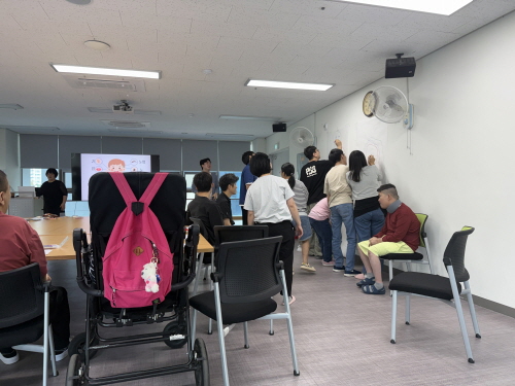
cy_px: 193
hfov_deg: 71.6
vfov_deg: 56.8
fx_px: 357
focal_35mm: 24
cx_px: 258
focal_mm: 6.76
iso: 125
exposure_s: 1/120
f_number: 1.78
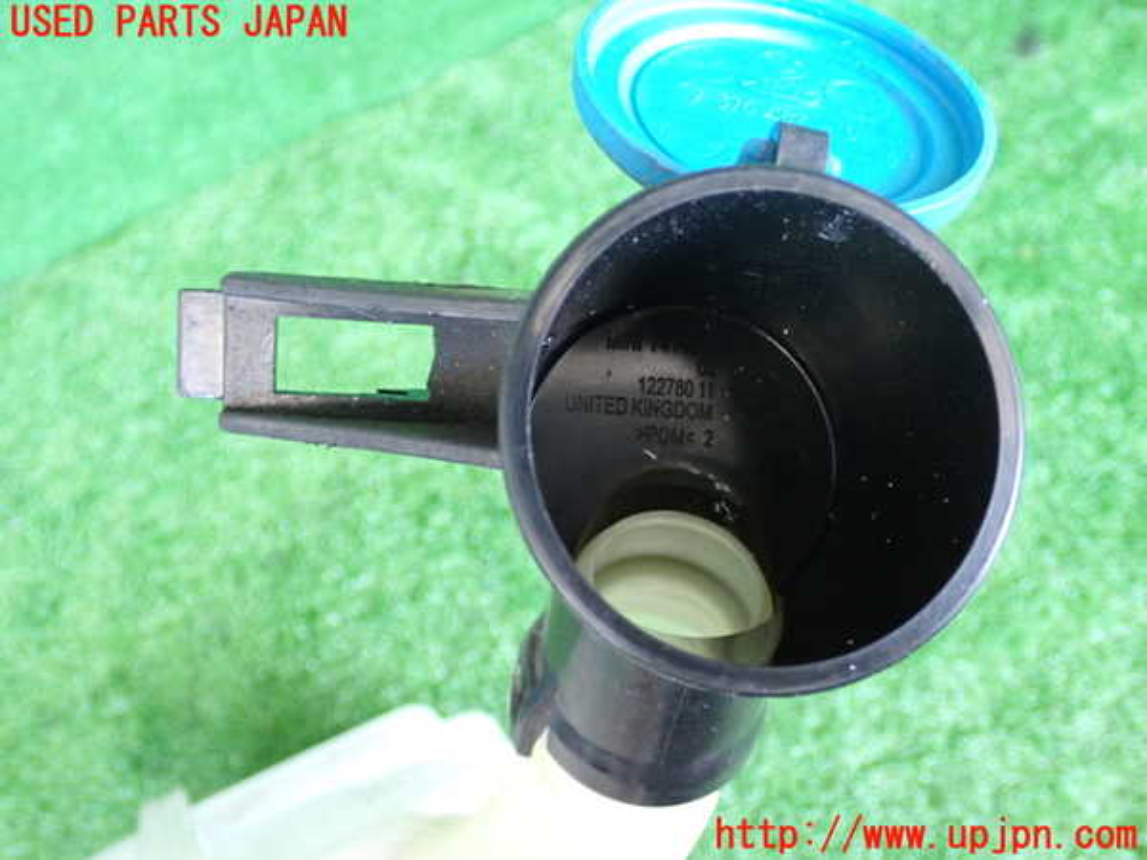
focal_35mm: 38
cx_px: 574
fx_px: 1259
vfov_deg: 37.7
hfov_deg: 49.0
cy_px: 430
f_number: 2.7
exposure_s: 1/30
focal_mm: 6.83
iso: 800
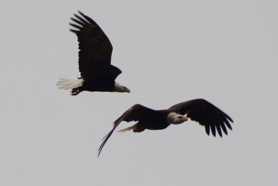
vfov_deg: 3.7
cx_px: 139
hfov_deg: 5.5
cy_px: 93
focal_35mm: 375
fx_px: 2896
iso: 100
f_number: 6.3
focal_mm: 250
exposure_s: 1/500
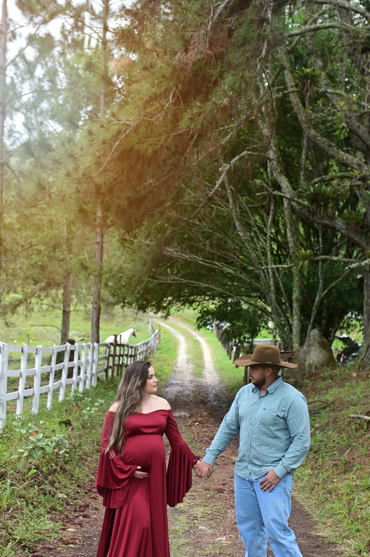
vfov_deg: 31.4
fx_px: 989
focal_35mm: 64
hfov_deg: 21.2
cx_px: 157
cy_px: 294
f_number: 2.8
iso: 100
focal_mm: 35
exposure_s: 1/125
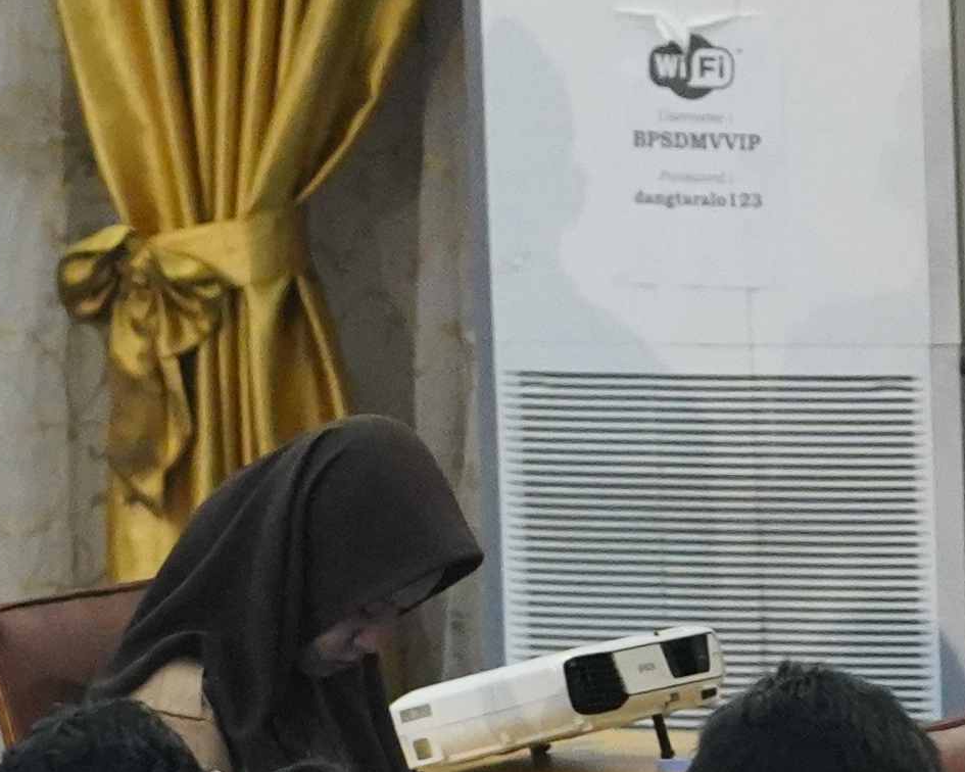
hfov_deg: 2.6
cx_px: -482
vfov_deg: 2.1
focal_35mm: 733
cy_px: 717
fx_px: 20935
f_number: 4
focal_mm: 123
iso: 8000
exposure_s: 1/160
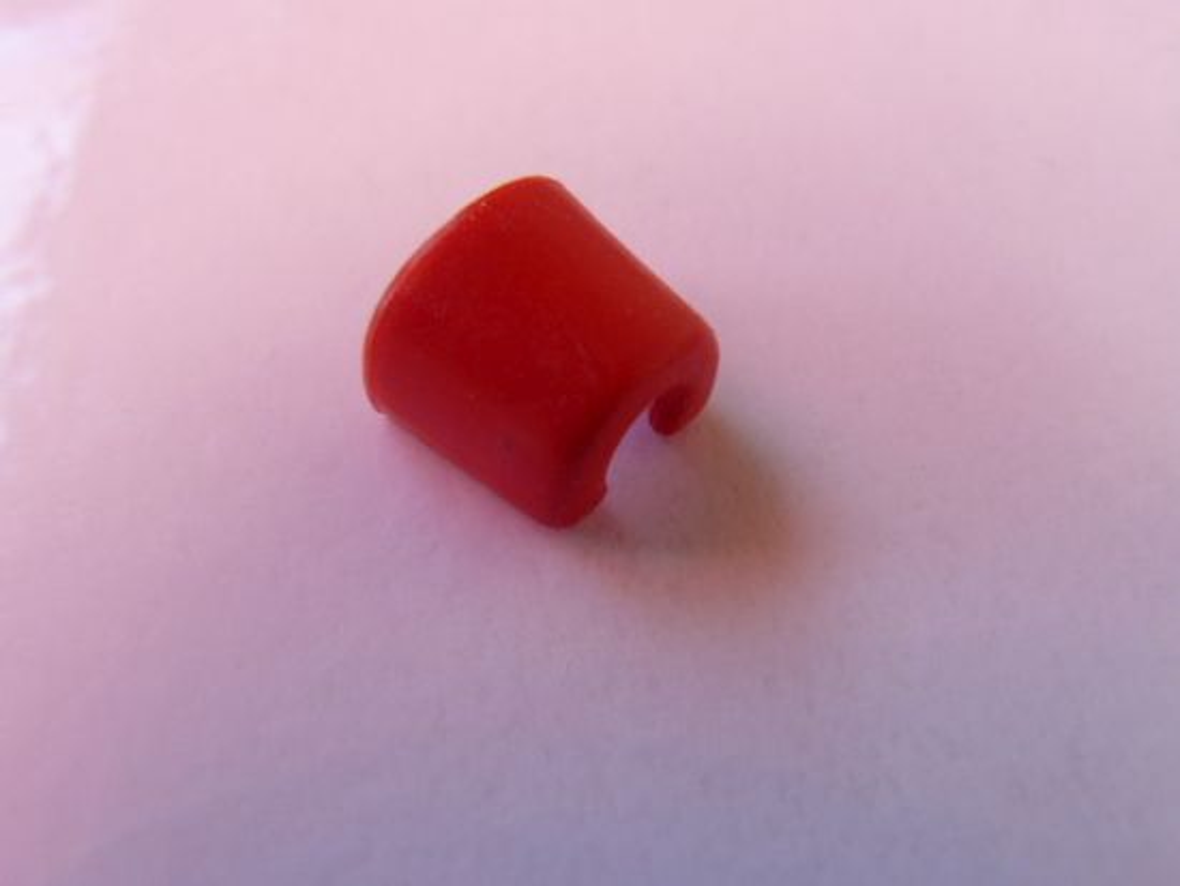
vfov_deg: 35.2
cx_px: 590
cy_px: 443
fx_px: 1398
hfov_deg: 45.8
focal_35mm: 41
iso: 100
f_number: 4
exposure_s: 1/80
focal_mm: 6
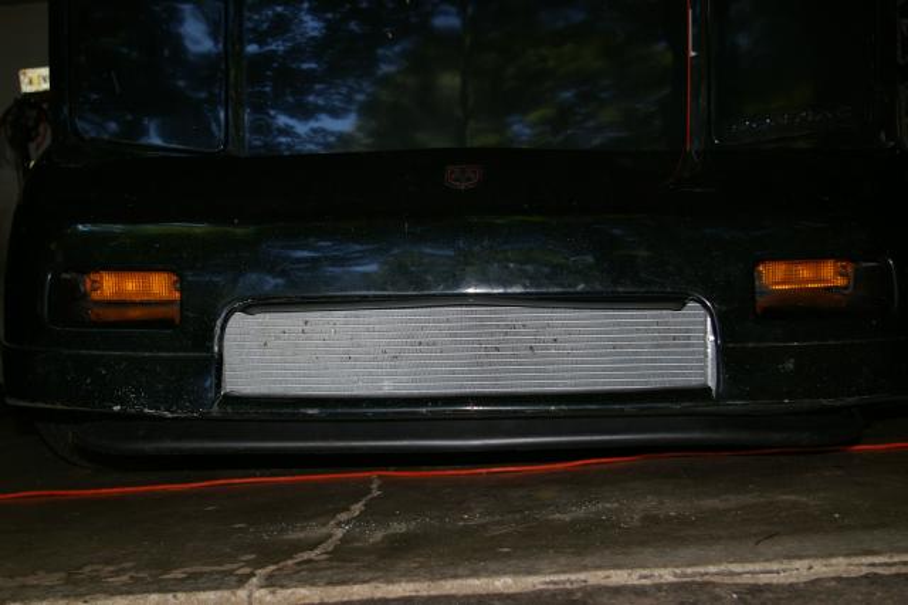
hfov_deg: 42.3
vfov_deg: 28.9
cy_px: 302
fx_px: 1172
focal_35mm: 46
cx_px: 454
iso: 200
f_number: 4
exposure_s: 1/50
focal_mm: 31
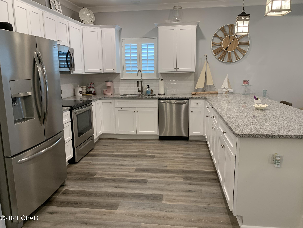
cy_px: 114
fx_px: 228
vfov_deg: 53.1
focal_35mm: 26
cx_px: 152
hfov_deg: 67.3
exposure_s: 1/60
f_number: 1.8
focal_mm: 4.25
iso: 80
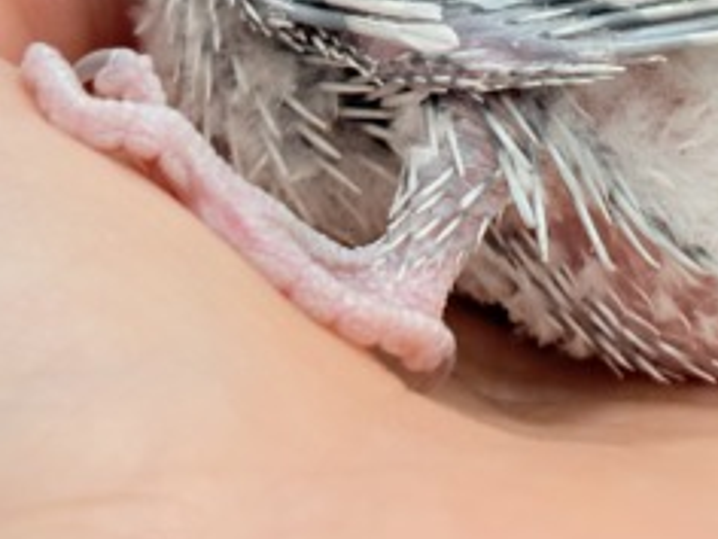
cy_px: -113
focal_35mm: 141
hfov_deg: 13.8
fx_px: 2925
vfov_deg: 10.3
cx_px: 678
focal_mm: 5.96
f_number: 1.6
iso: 100
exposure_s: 1/100
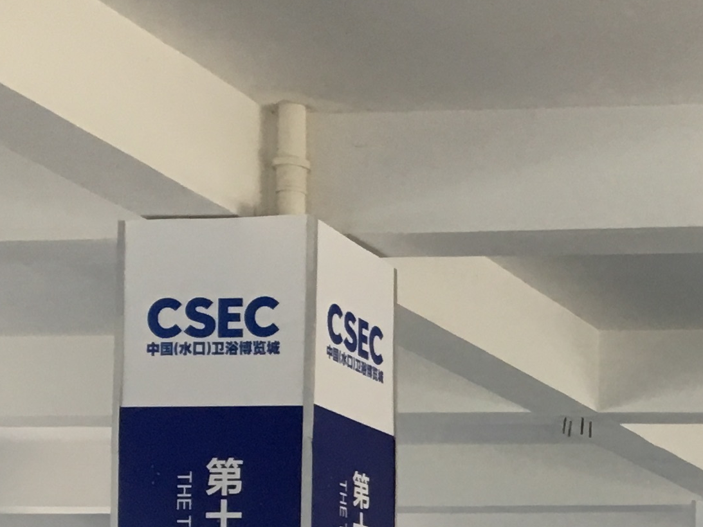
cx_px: 1011
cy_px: 777
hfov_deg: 16.9
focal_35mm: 107
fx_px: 2173
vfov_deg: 13.1
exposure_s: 1/33
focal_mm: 4.15
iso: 64
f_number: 2.2
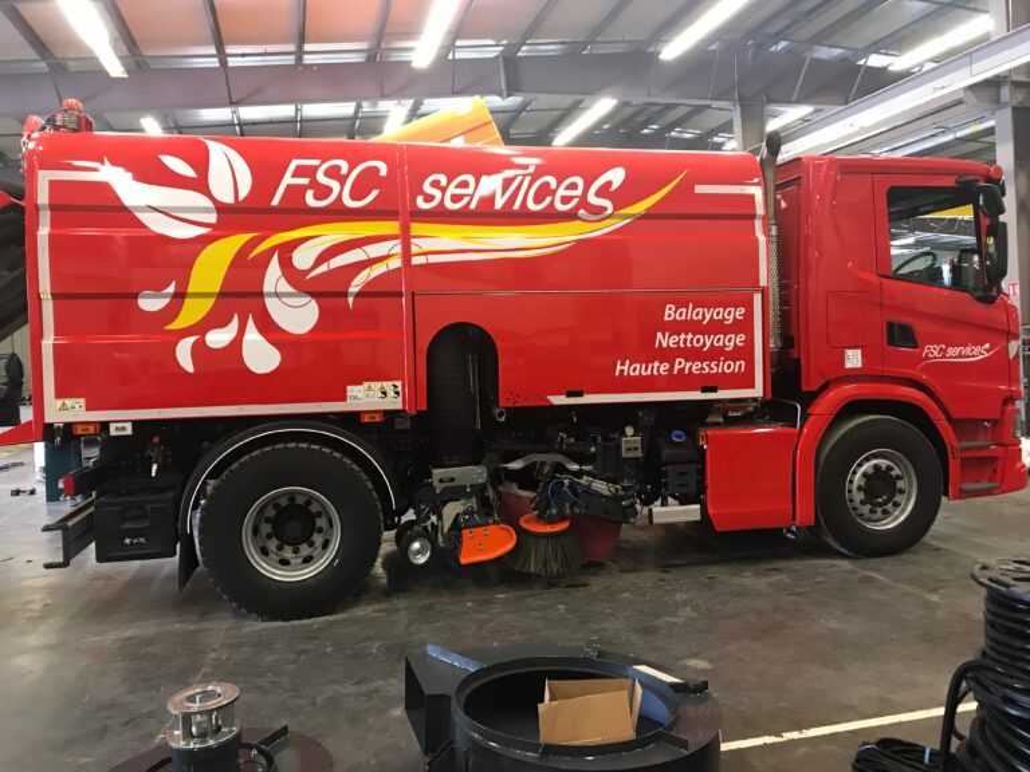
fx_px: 833
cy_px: 386
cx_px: 515
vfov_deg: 49.7
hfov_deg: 63.4
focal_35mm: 28
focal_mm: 3.99
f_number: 1.8
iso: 80
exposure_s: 1/17
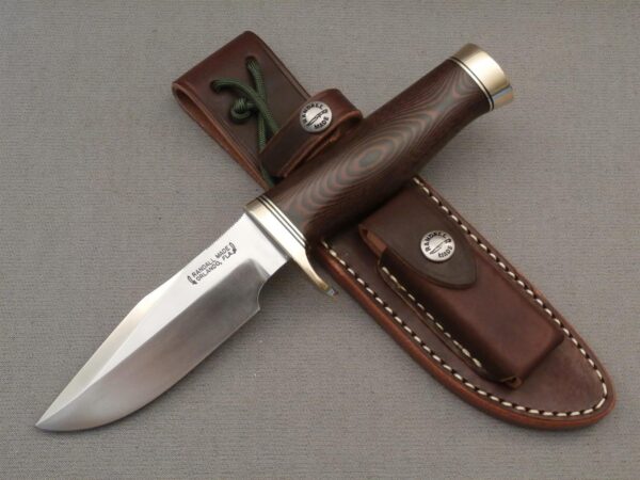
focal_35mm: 45
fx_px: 832
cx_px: 320
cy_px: 240
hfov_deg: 42.1
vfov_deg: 32.2
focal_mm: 8.02
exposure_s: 1/15
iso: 400
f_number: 3.8
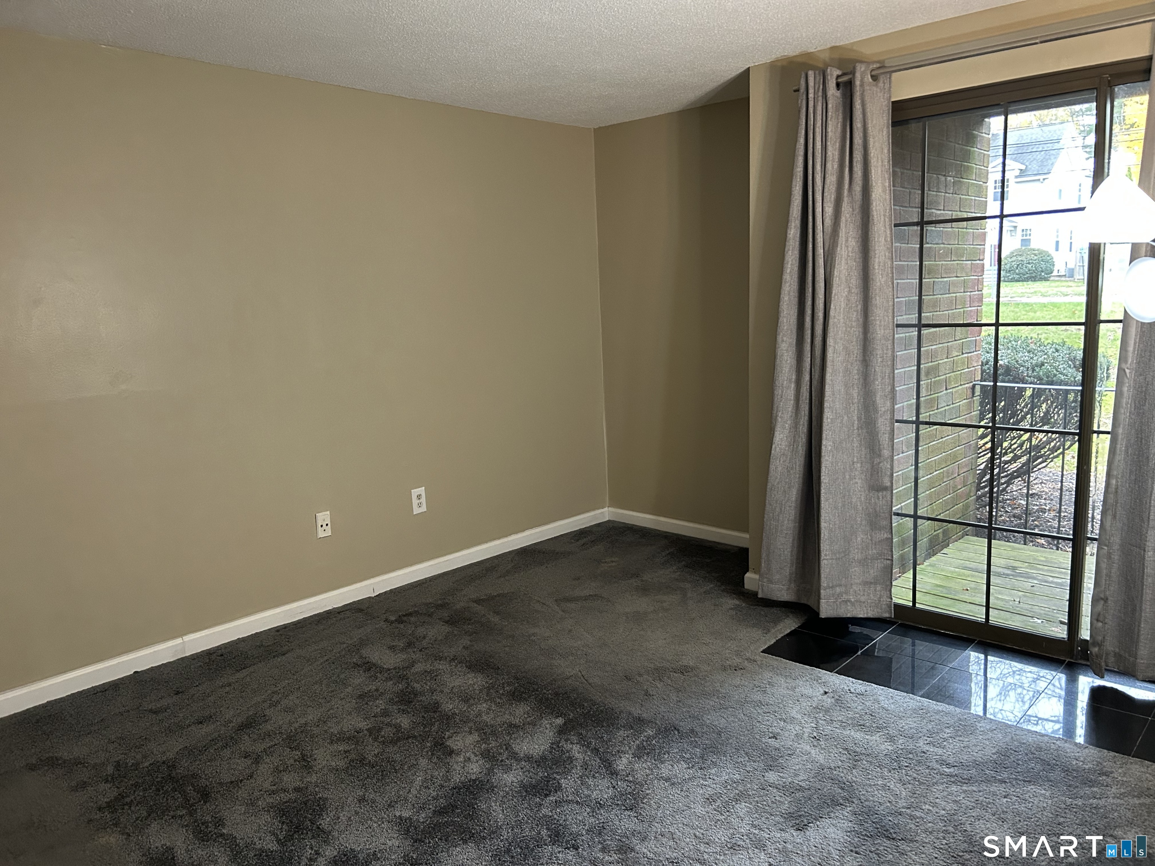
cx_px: 578
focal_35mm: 26
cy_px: 433
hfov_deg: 67.3
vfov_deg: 53.1
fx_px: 868
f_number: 1.5
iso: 320
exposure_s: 1/60
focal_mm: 5.7
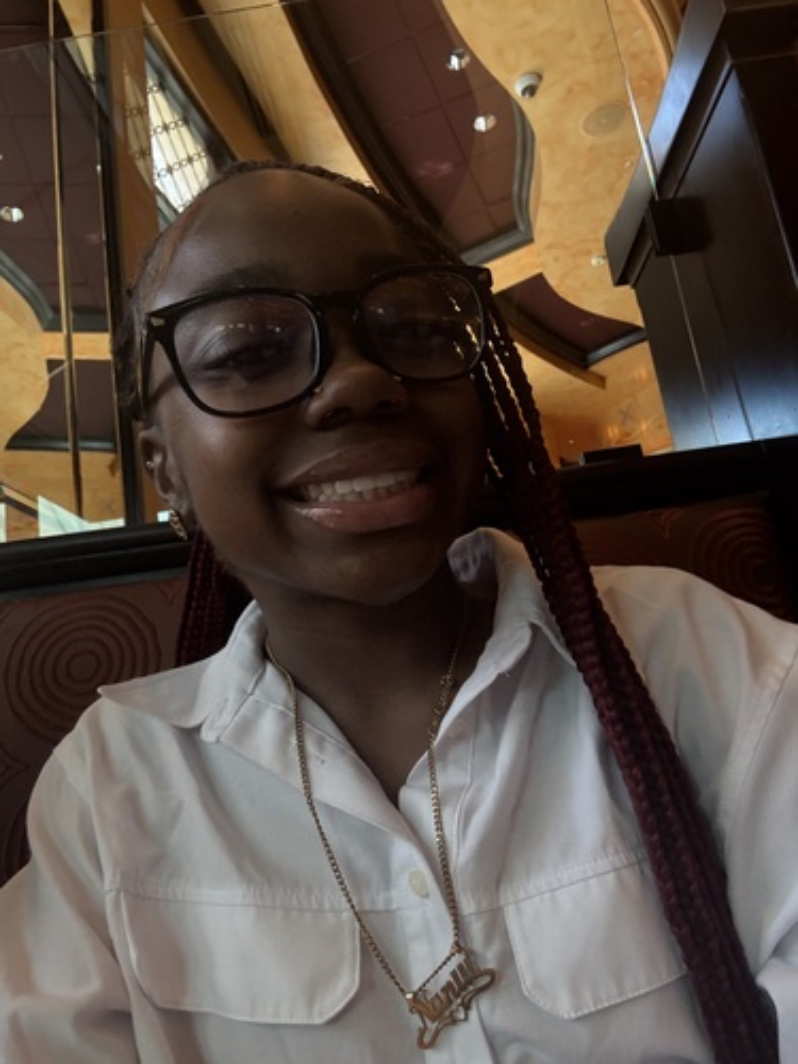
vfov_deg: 73.9
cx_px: 399
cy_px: 532
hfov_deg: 58.9
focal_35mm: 23
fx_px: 707
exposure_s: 1/60
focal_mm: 2.69
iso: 250
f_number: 1.9
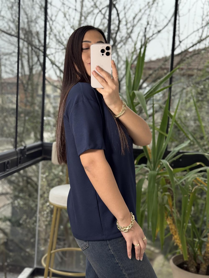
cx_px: 104
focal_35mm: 48
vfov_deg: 39.7
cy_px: 139
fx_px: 386
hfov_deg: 30.3
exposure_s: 1/124
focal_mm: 6.76
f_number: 1.78
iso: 50
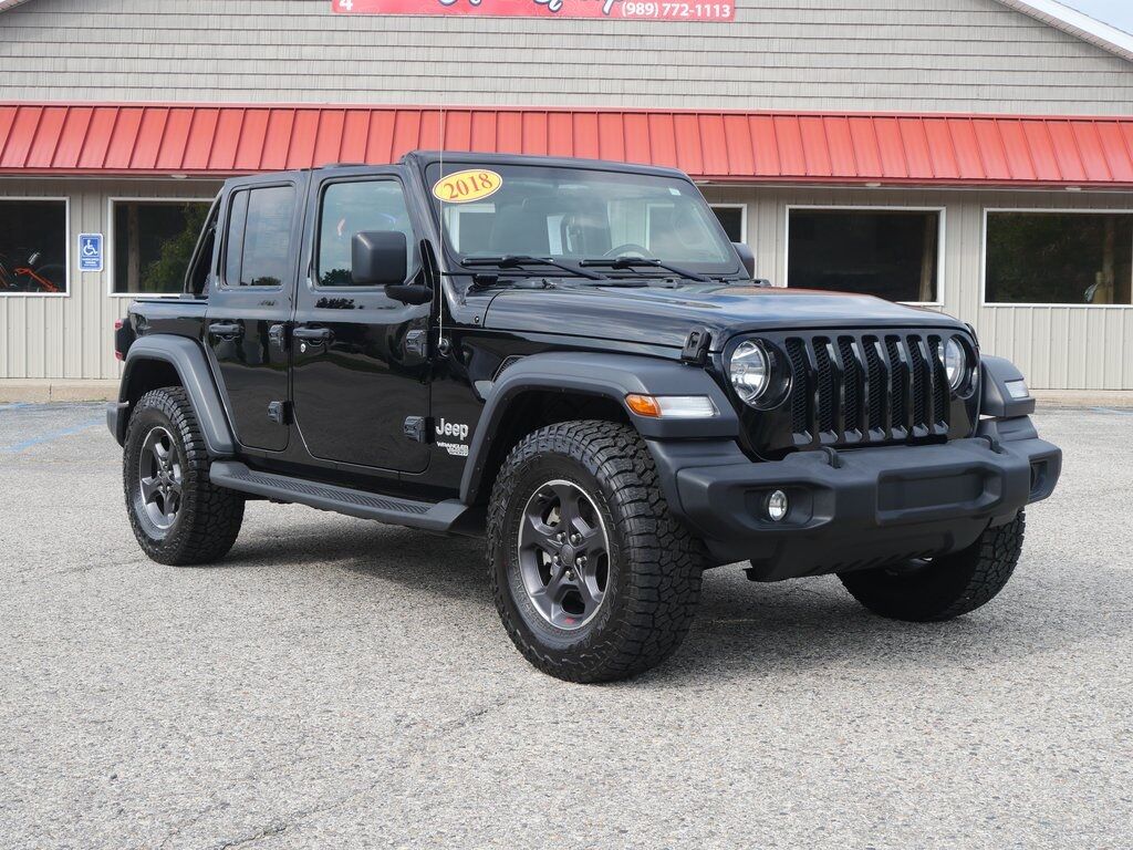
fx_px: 1637
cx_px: 566
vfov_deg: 29.1
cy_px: 425
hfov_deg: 38.2
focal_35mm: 50
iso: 200
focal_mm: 25
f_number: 7.1
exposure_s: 1/200
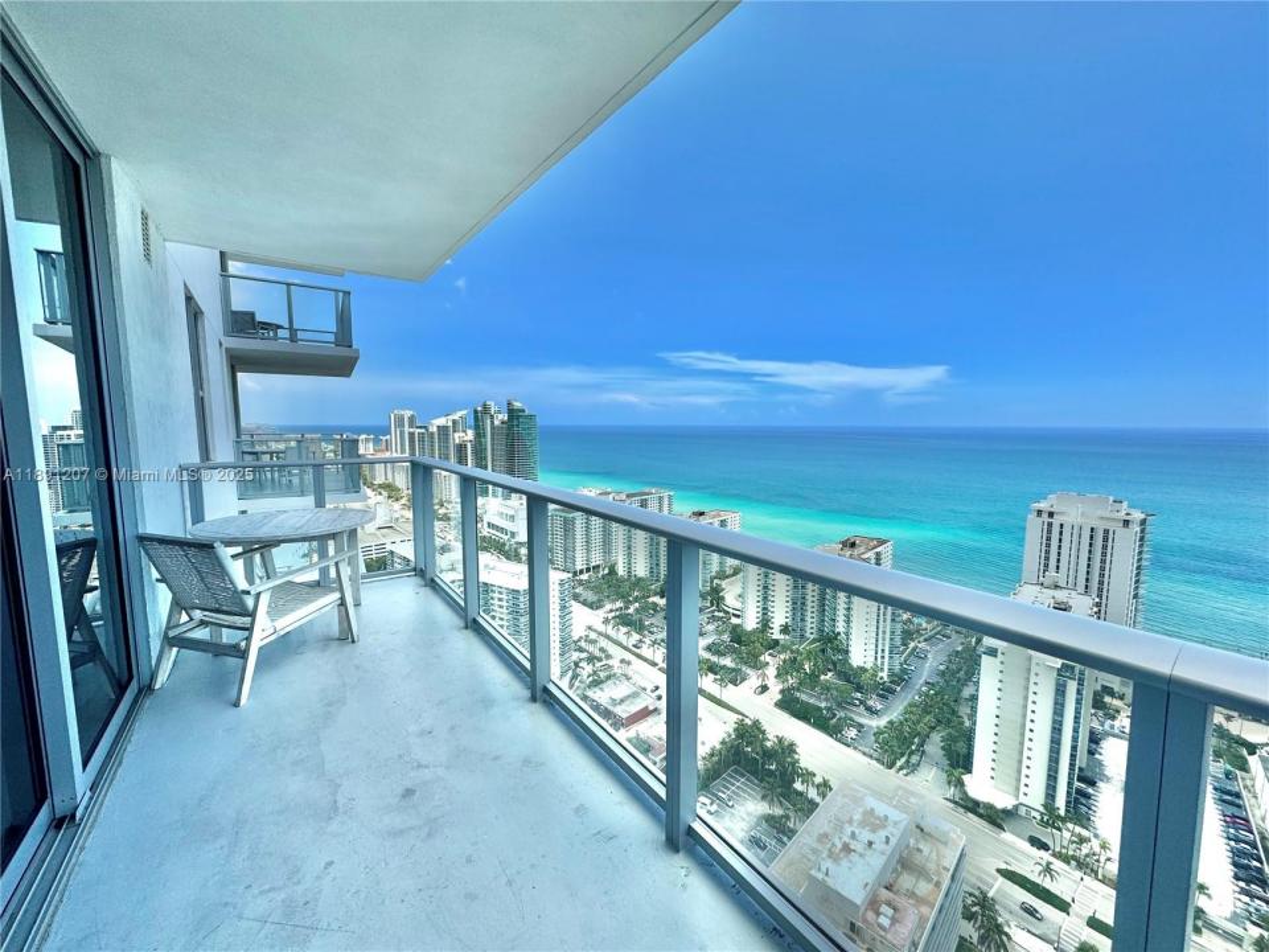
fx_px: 513
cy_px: 476
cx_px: 634
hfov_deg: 102.1
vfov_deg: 85.7
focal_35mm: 14
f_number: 2.2
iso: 50
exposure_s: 1/2273
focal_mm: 2.22
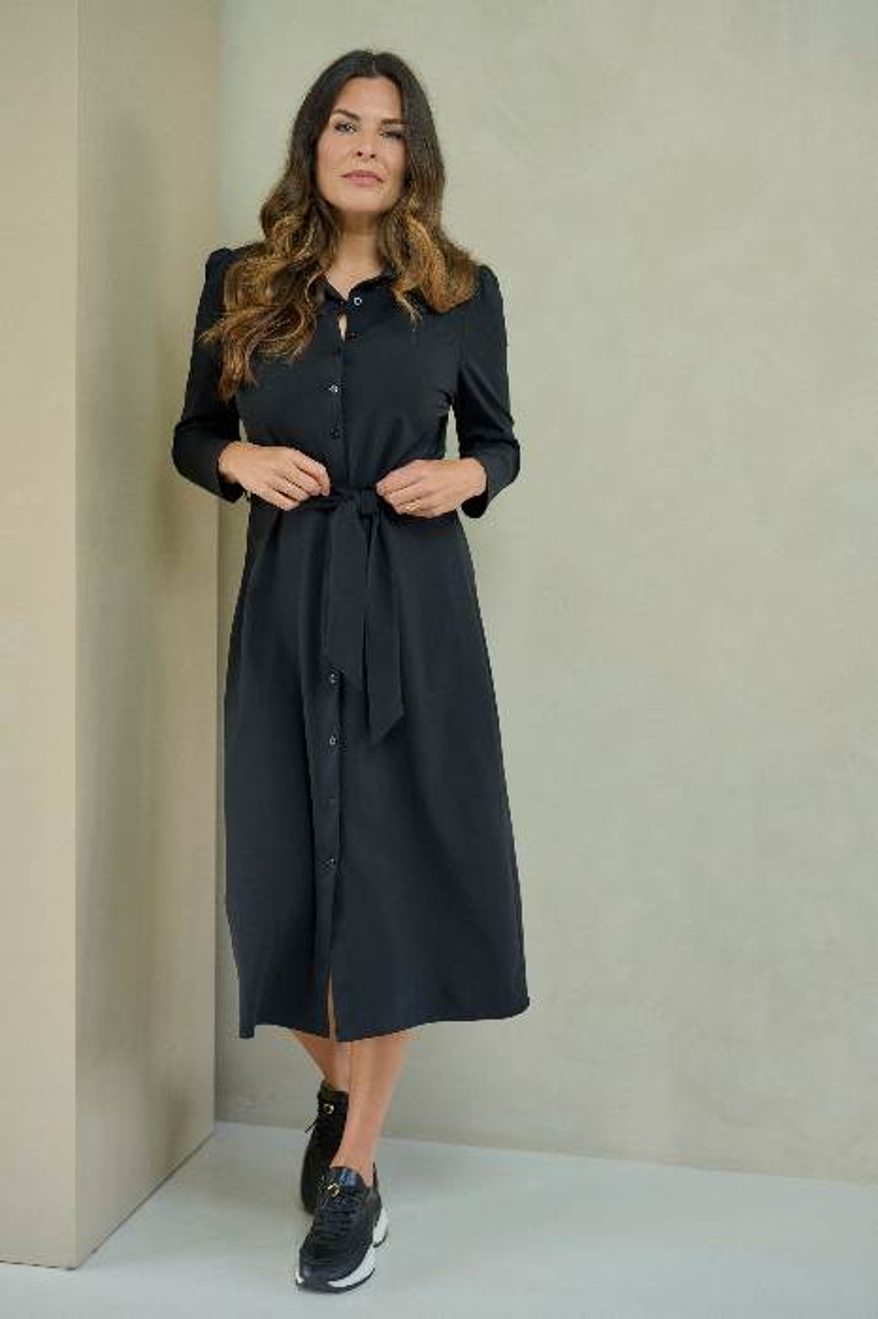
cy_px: 660
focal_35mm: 45
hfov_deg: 29.8
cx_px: 439
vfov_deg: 43.6
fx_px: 1648
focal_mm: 45
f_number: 4
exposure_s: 1/160
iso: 640
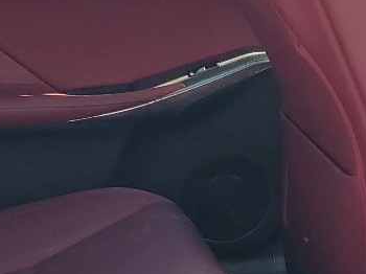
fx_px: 1257
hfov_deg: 16.5
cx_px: 218
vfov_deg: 12.3
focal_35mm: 119
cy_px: 271
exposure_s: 1/161
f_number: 1.5
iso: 50
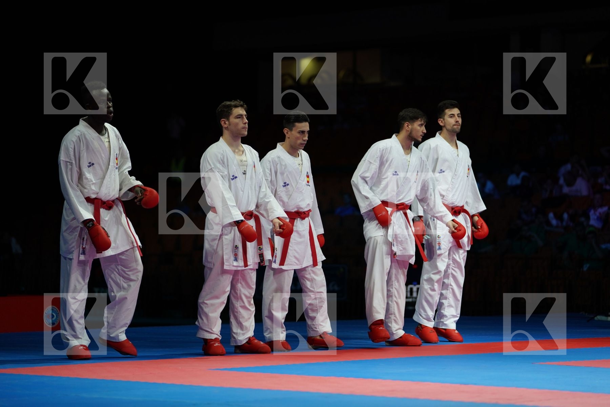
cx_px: 305
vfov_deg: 11.0
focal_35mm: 125
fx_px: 2118
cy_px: 204
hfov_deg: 16.4
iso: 640
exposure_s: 1/500
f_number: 2.8
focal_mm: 125
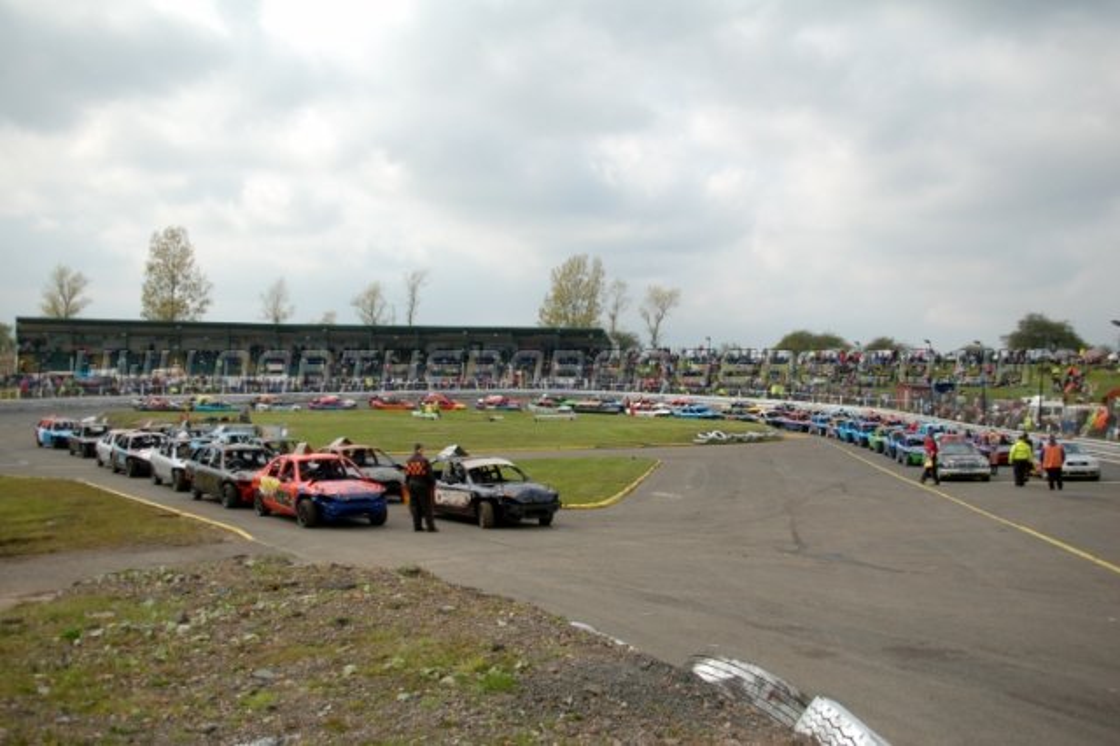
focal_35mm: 39
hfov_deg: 49.6
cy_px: 373
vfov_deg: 34.2
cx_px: 560
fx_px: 1213
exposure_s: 1/1250
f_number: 4.2
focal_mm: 26
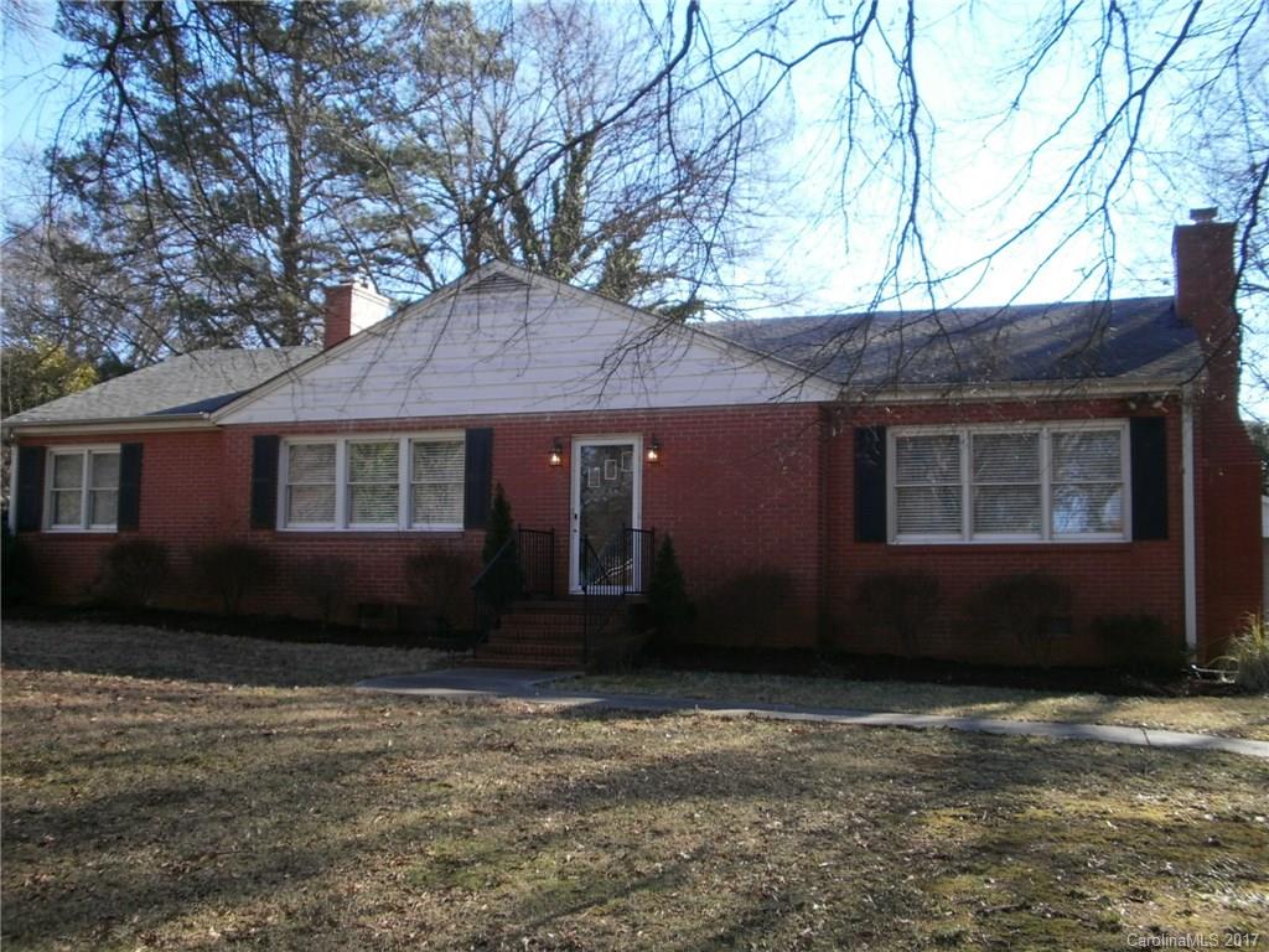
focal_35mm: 37
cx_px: 634
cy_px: 476
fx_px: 1356
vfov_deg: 38.7
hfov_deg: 50.1
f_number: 3.1
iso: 100
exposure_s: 1/320
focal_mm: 6.51
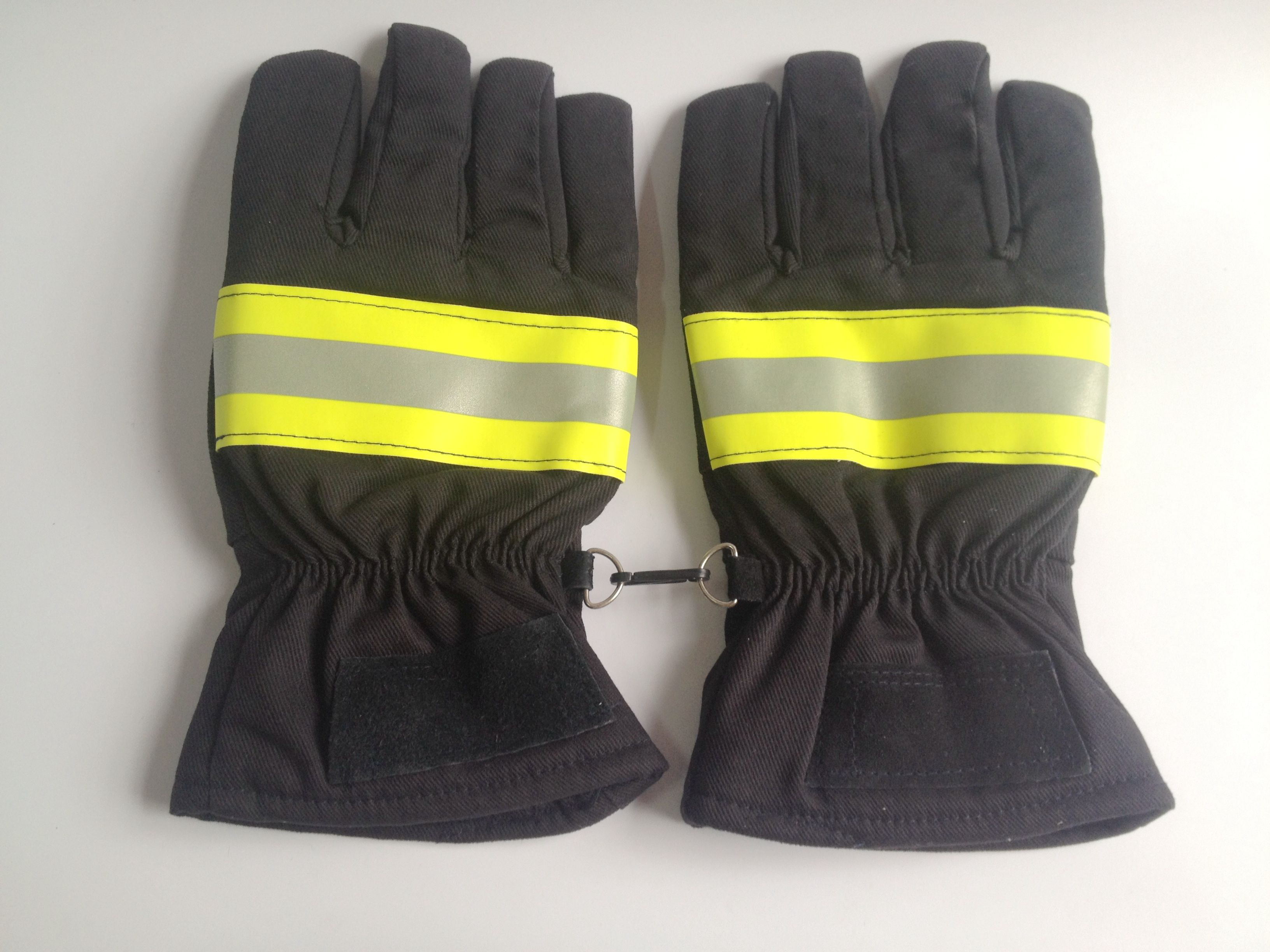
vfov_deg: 40.7
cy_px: 476
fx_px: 1284
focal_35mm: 35
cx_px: 635
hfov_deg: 52.6
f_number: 2.4
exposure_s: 1/25
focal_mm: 4.28
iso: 50
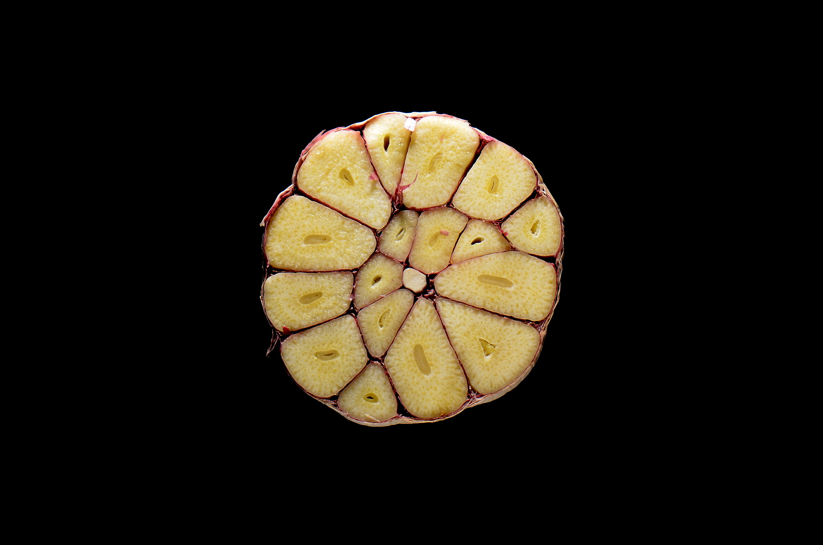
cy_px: 272
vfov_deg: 10.7
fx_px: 2908
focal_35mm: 128
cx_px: 412
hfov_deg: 16.1
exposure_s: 1/160
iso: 100
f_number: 3.8
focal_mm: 85
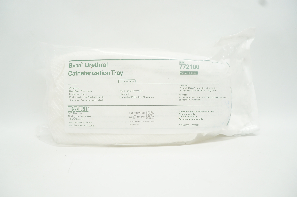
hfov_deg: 67.4
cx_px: 148
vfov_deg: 47.8
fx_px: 223
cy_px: 98
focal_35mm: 27
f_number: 5.6
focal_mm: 18
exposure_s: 1/80
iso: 400
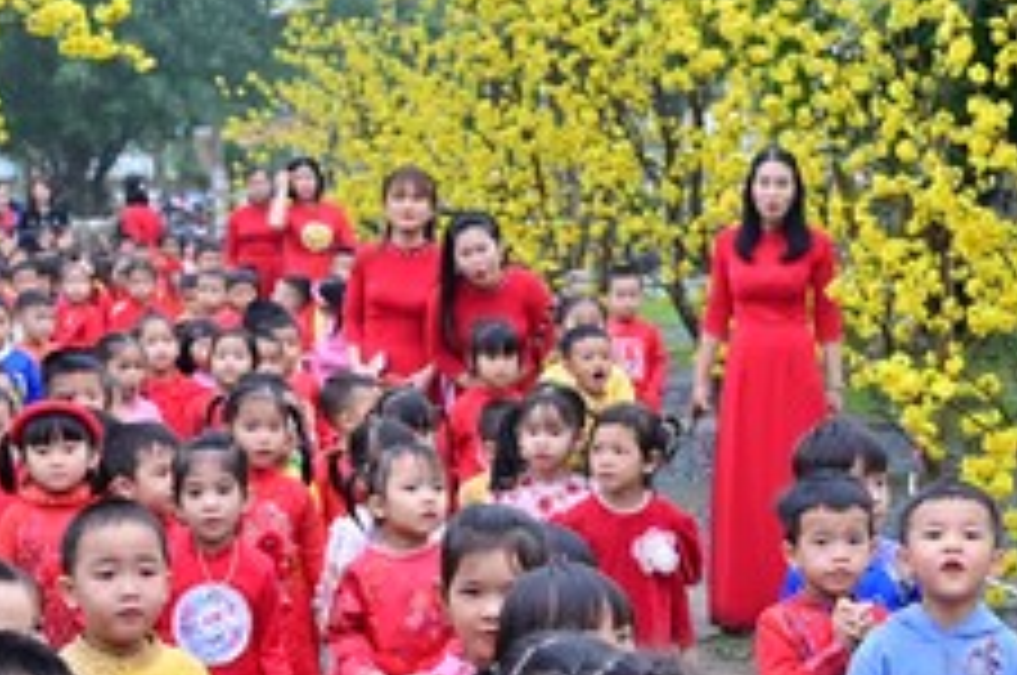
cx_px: 630
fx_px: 2511
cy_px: 540
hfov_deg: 22.8
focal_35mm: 89
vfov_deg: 15.2
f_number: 5
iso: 500
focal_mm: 31
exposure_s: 1/250
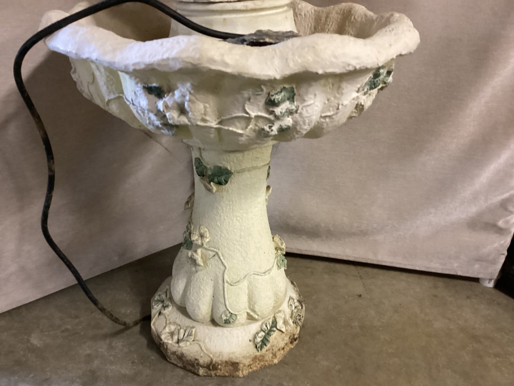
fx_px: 460
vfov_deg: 45.4
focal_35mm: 31
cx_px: 257
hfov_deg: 58.3
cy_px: 193
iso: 400
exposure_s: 1/25
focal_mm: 3.3
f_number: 2.4
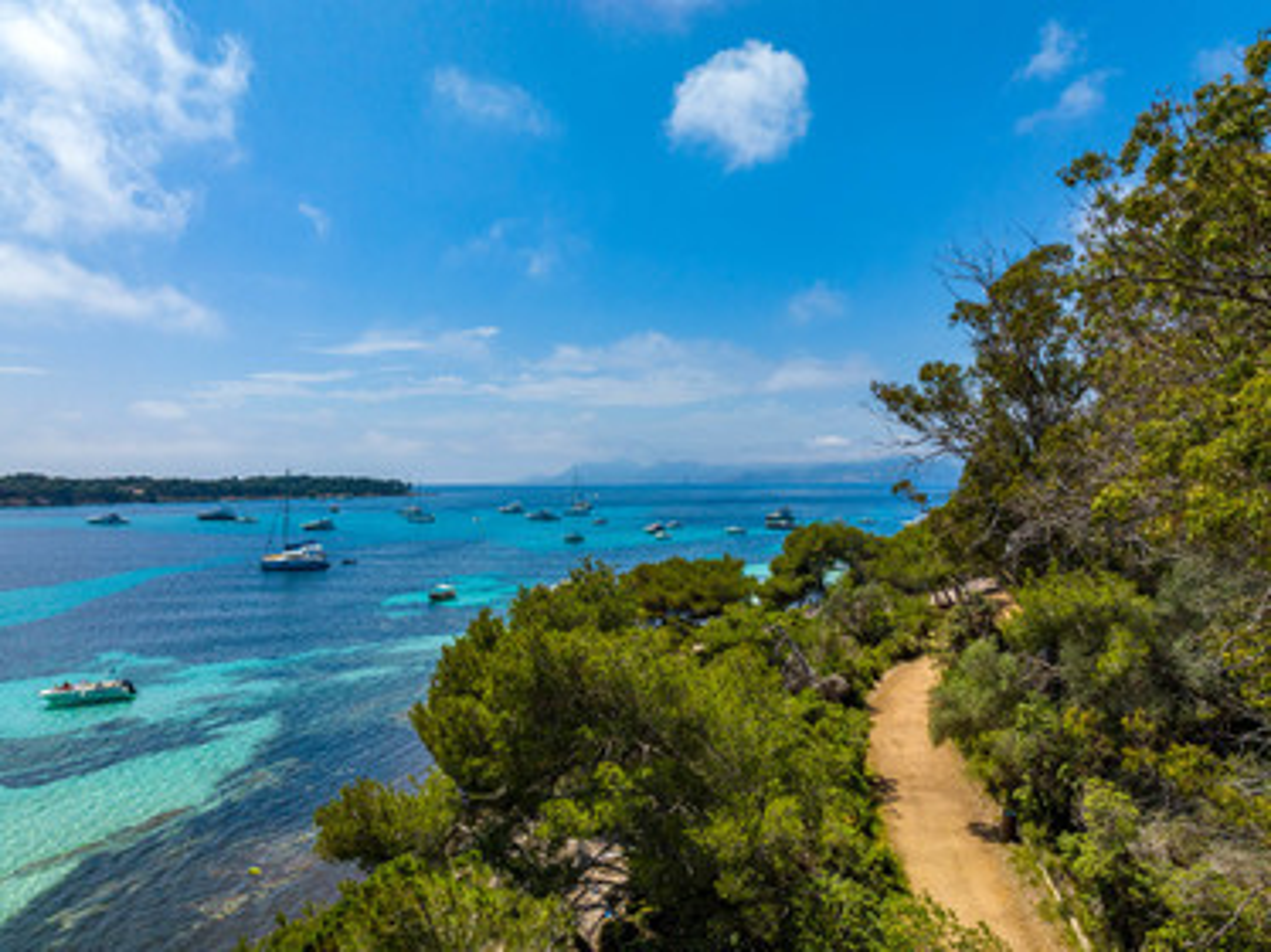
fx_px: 881
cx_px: 636
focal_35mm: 24
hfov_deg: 71.6
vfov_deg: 56.8
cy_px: 476
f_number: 8
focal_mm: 12.3
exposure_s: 1/640
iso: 200
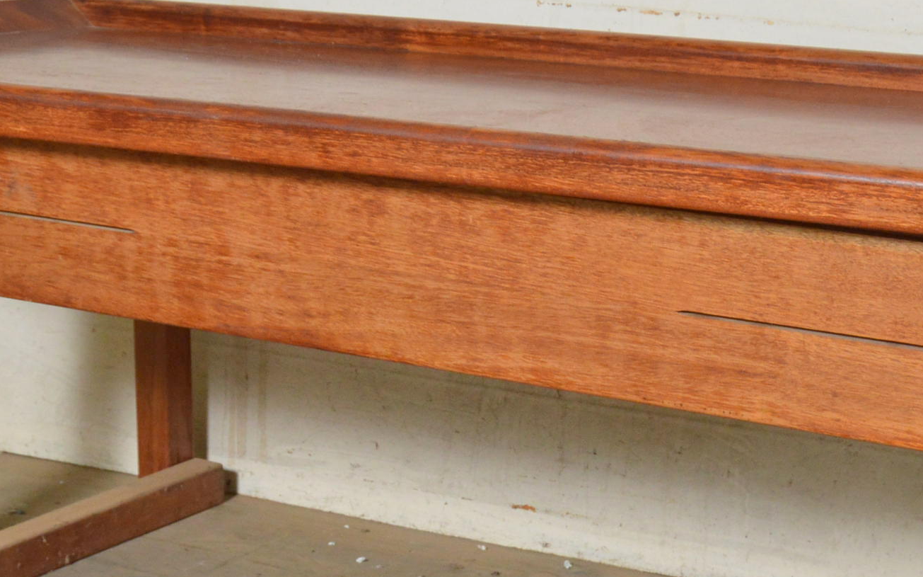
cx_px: 553
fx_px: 2746
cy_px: 434
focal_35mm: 109
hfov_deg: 19.1
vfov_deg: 12.0
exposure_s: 1/60
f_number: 5.6
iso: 800
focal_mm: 31
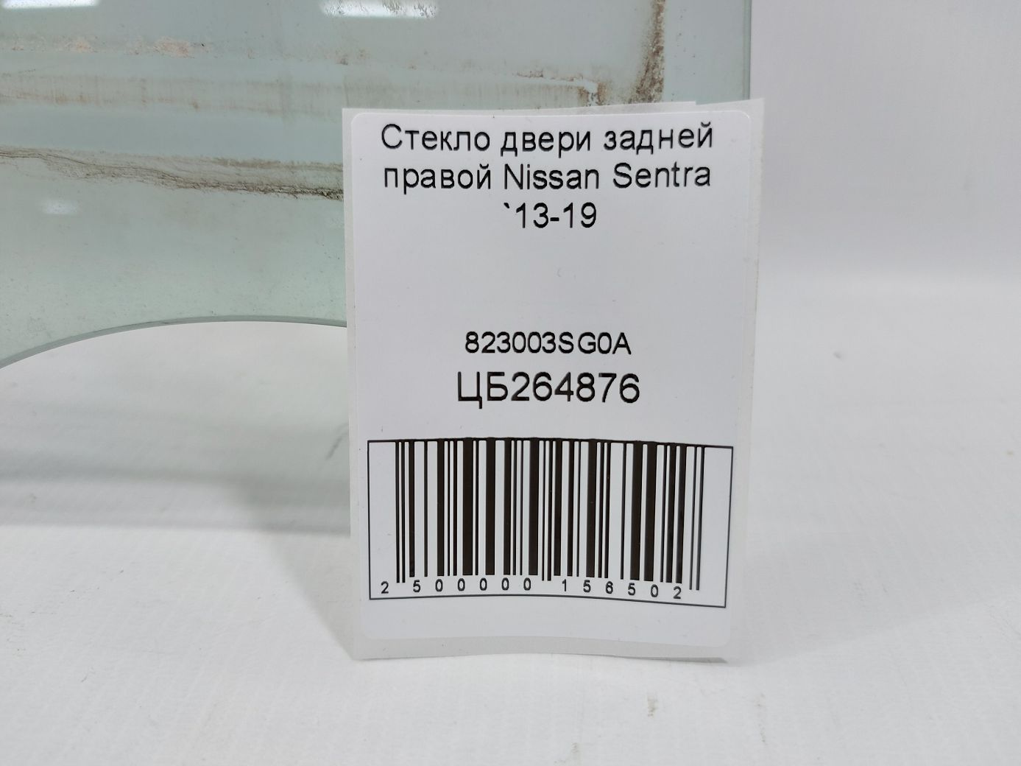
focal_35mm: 24
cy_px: 383
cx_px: 510
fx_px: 708
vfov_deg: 56.8
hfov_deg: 71.6
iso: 100
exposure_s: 1/50
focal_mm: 5.23
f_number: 1.8
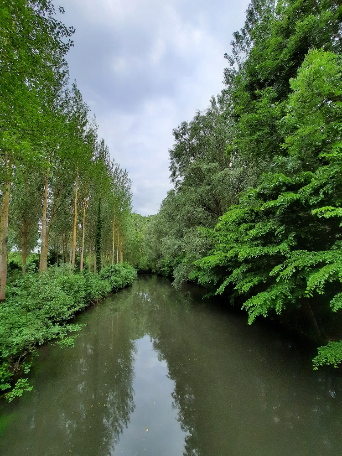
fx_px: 171
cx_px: 171
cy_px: 228
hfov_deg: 89.9
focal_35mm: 13
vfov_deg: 106.2
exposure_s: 1/271
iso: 40
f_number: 2.2
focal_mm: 1.74
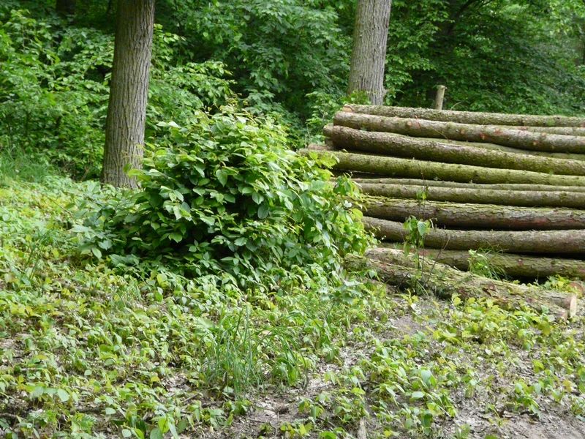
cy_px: 220
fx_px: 1234
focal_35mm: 73
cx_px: 292
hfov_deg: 26.7
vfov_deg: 20.2
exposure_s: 1/200
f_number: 3.2
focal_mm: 12
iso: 500
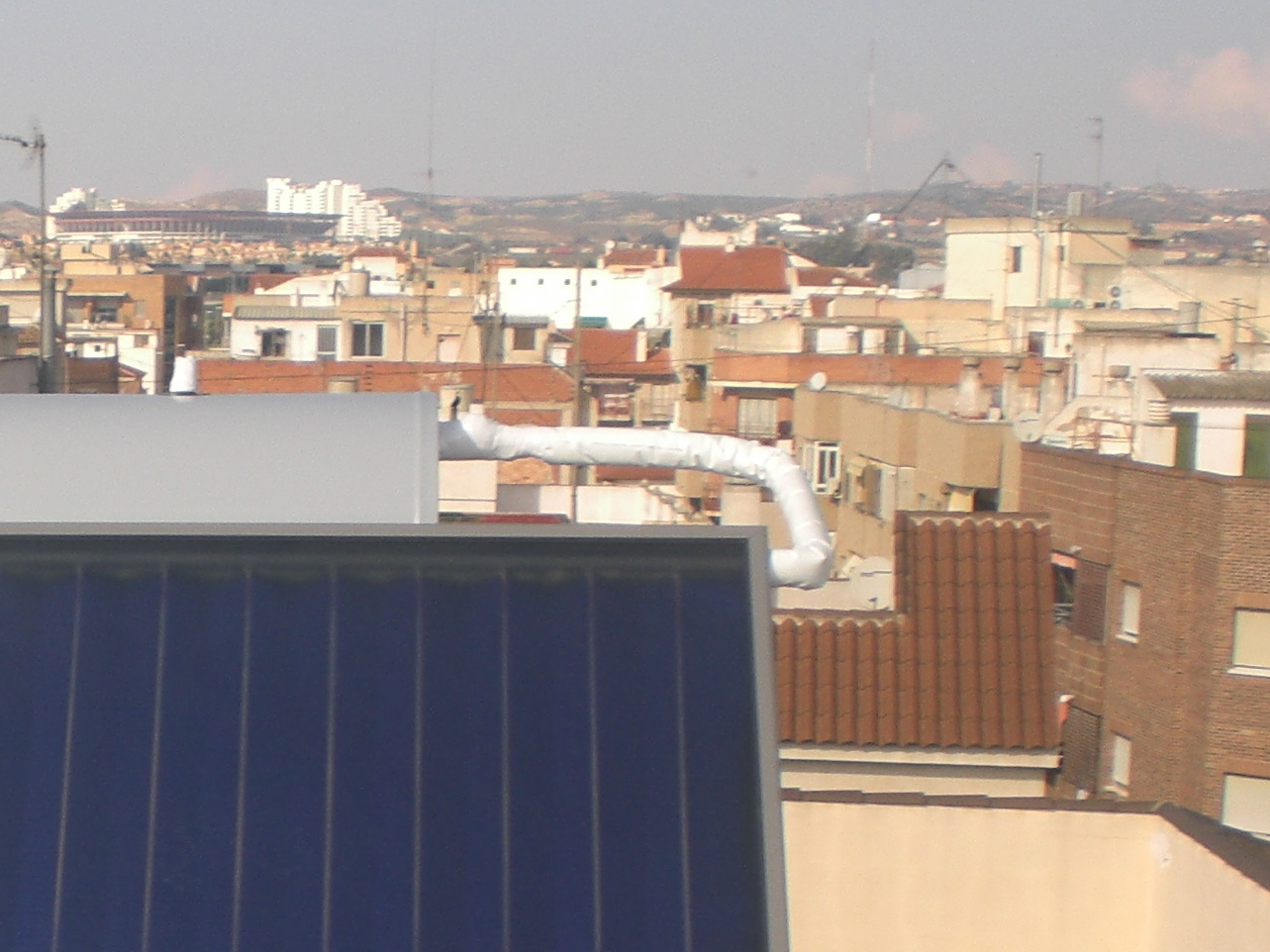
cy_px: 883
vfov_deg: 16.0
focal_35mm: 91
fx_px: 3338
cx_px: -38
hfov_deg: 20.7
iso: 50
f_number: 4.4
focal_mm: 6.3
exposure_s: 1/400
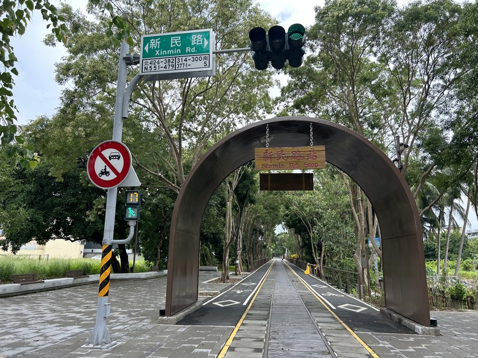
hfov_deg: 67.3
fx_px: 359
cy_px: 179
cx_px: 239
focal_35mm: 26
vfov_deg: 53.1
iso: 50
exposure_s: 1/1135
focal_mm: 5.7
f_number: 1.5
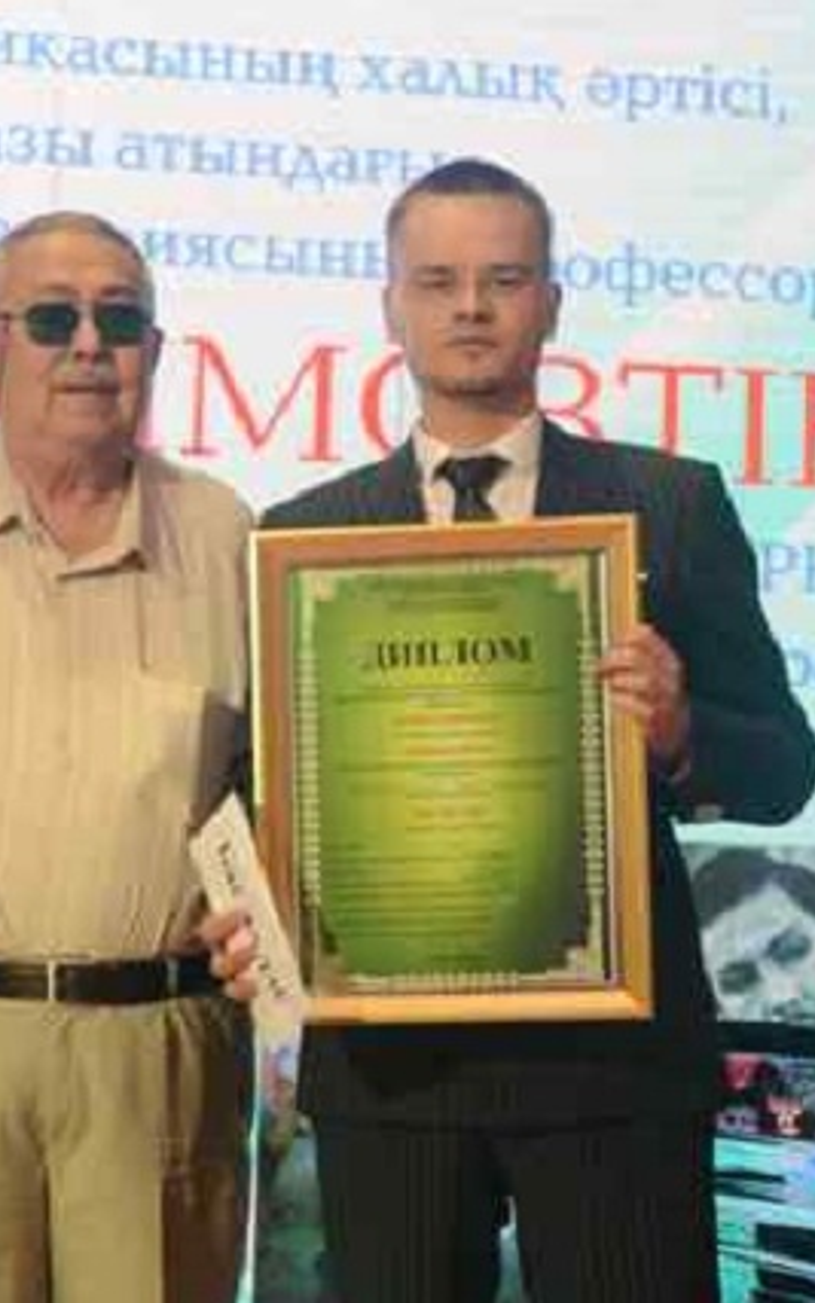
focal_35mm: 95
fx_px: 3375
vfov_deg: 21.9
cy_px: 630
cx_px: 229
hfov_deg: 13.7
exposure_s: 1/160
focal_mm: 38
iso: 1000
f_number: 6.3
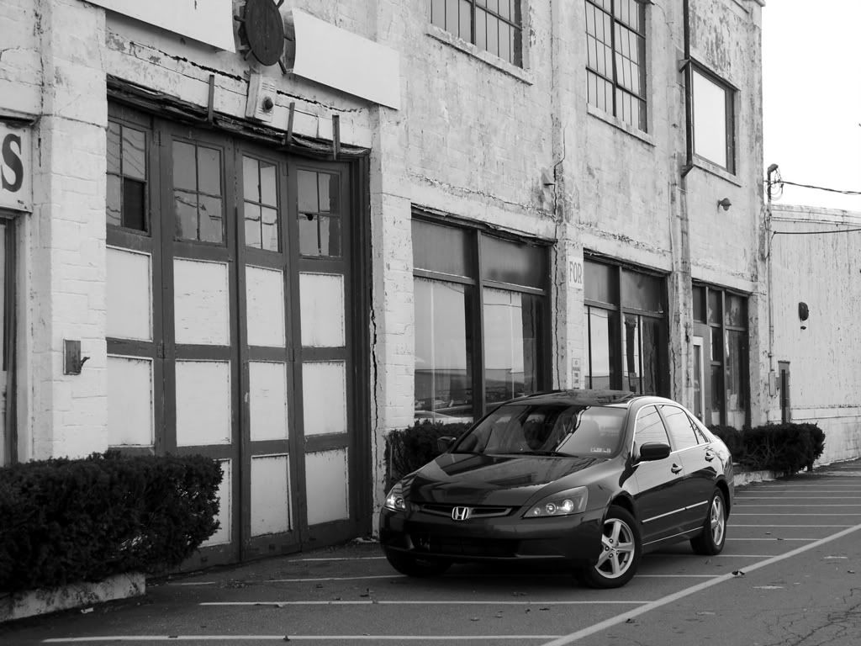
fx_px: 1617
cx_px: 430
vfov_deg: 22.6
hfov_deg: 29.8
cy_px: 323
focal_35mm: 65
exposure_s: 1/350
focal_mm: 13.3
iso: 100
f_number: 4
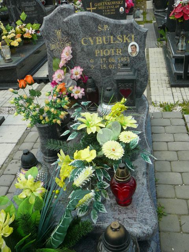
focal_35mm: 35
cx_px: 94
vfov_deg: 52.6
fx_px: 255
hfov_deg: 40.7
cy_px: 126
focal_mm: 5.2
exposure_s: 1/500
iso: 80
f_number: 2.8
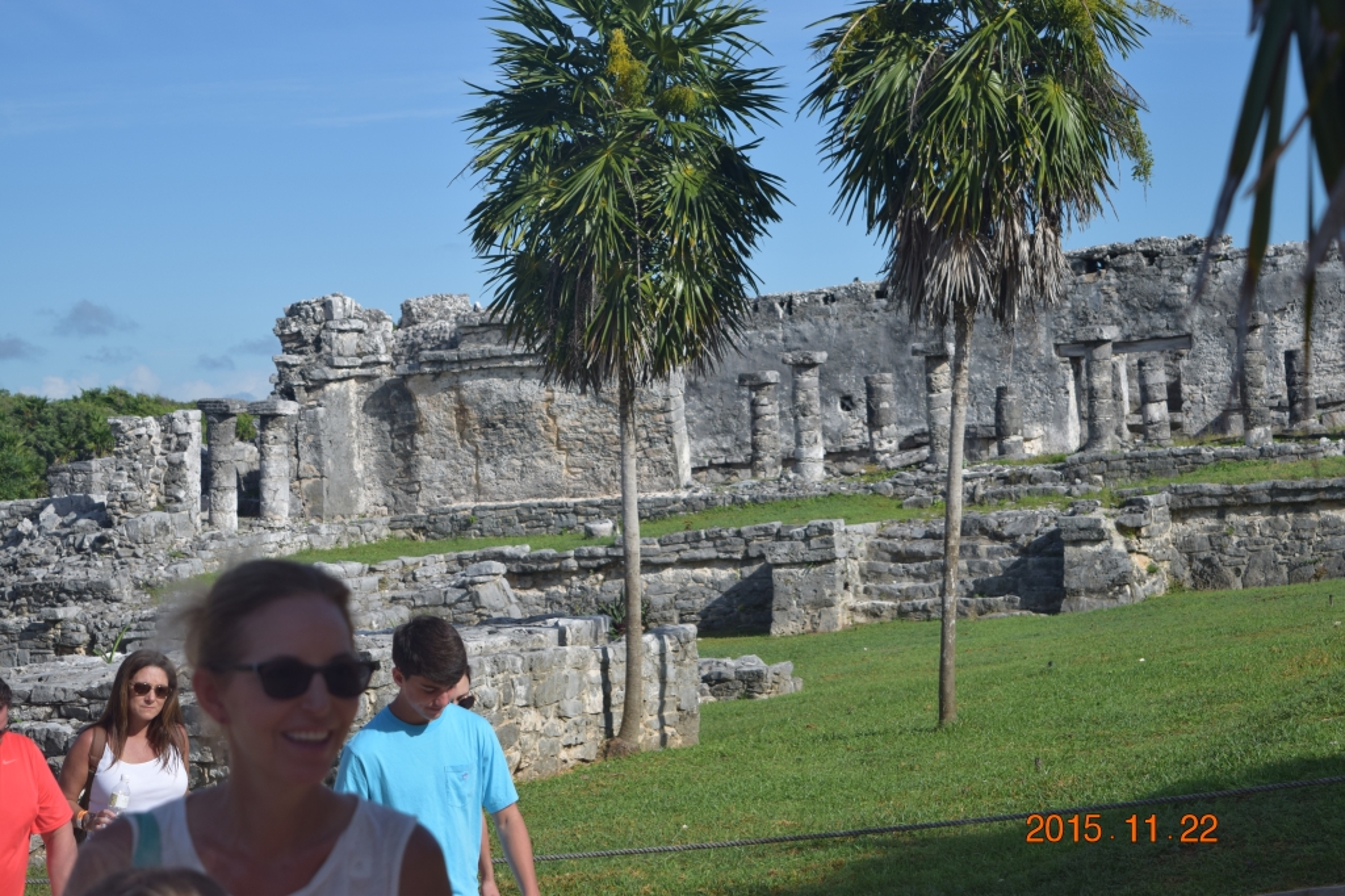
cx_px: 672
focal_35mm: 82
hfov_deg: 24.6
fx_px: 3081
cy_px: 448
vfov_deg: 16.5
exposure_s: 1/1250
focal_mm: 55
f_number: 5.6
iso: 200
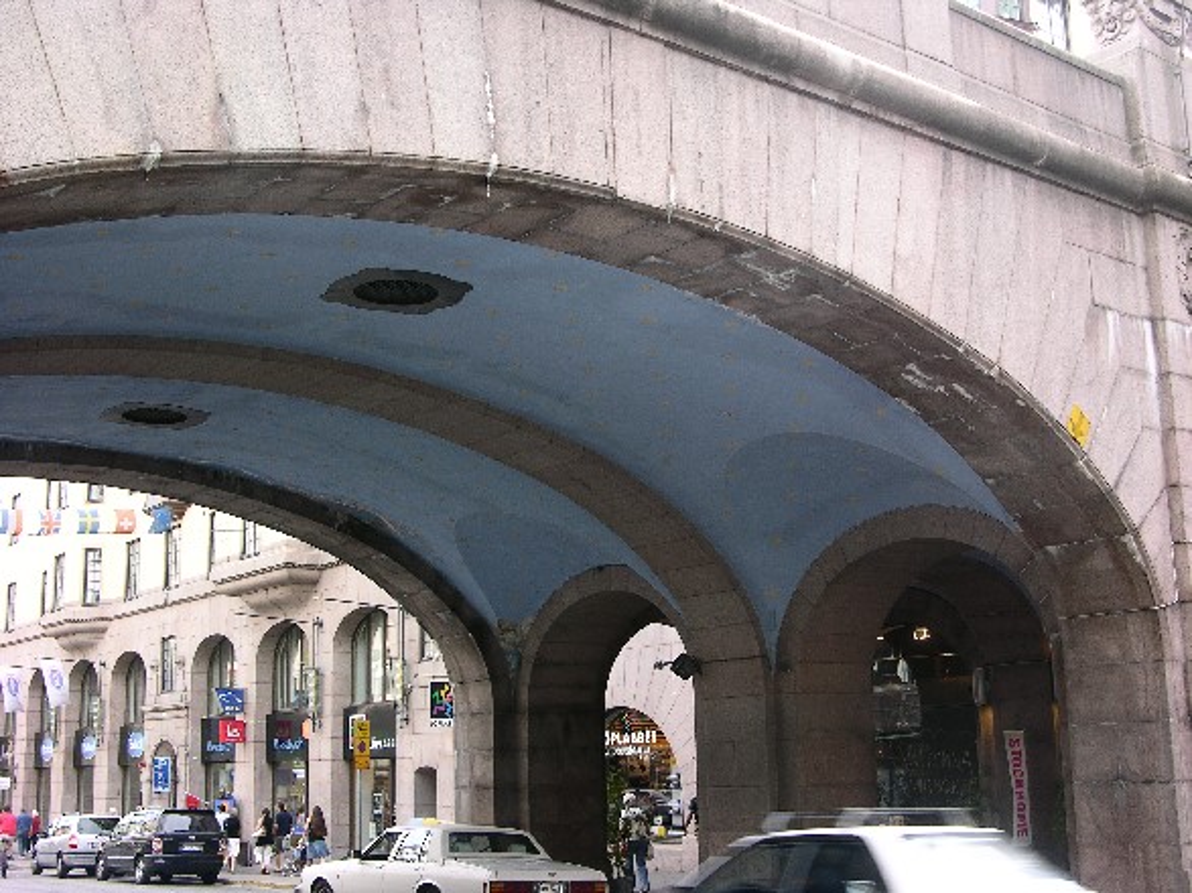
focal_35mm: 46
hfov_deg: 41.2
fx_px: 1584
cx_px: 596
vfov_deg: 31.5
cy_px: 446
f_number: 4.2
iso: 50
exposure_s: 1/45.3
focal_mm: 11.6
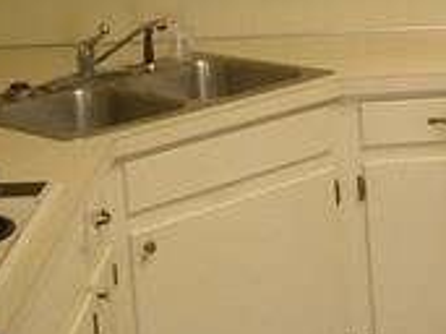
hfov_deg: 16.8
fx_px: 1468
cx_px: 469
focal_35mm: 114
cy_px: -70
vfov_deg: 12.7
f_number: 2.8
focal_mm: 5.8
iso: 50
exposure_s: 1/33.2
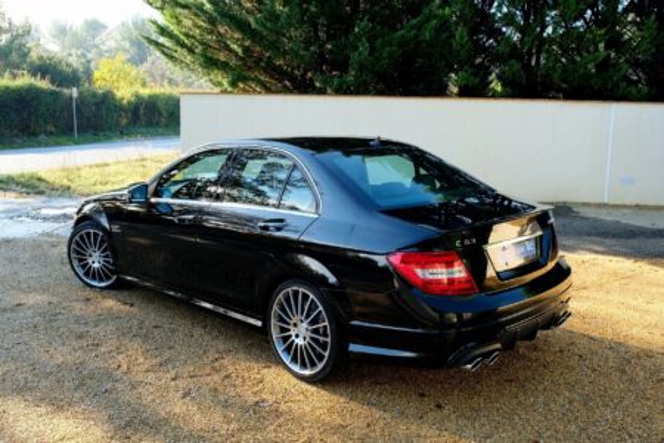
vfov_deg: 43.6
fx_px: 553
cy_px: 222
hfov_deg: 61.9
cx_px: 332
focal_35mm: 30
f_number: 6.4
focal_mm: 20
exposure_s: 1/140
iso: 400
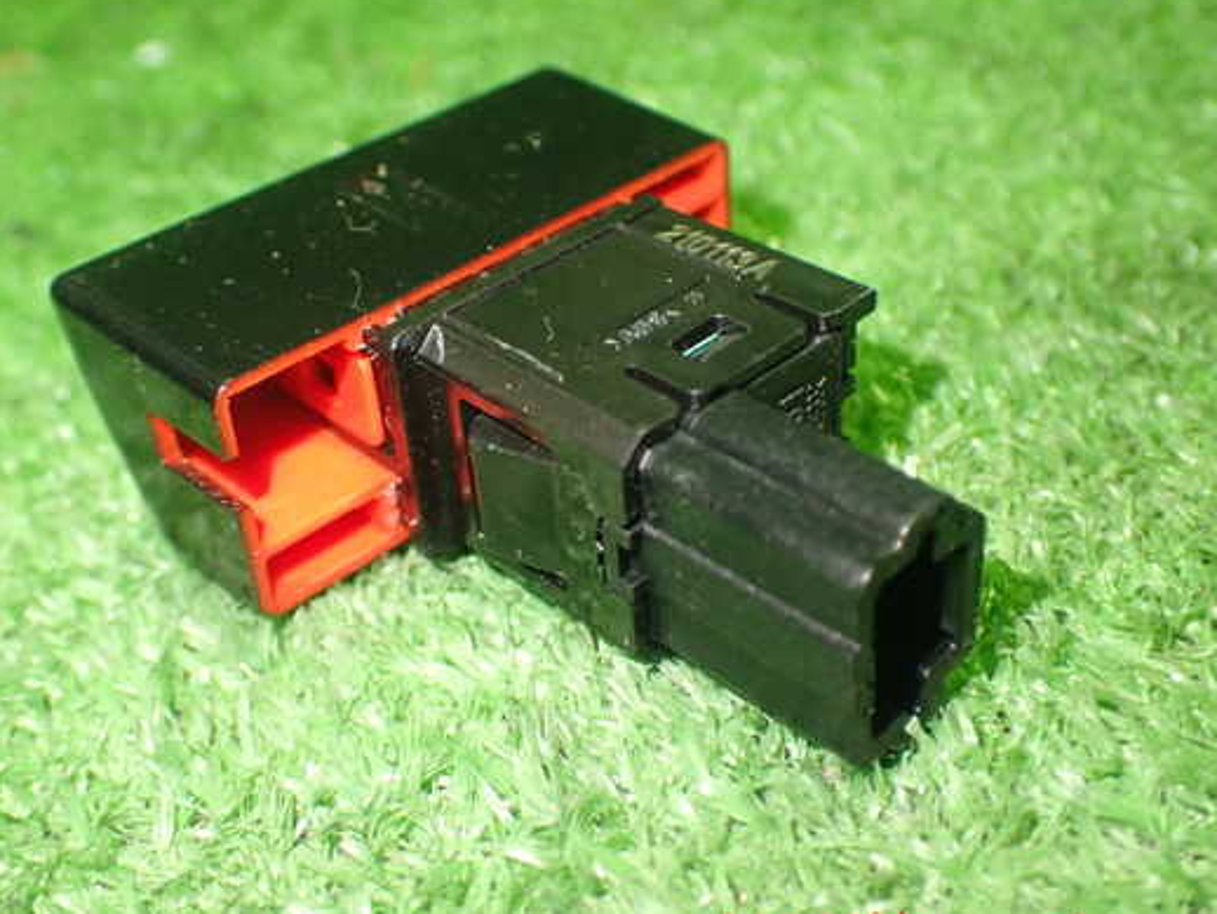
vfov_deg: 32.9
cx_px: 550
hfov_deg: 42.9
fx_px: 1548
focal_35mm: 44
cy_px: 439
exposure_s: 1/40
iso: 640
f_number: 2.7
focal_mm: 6.83
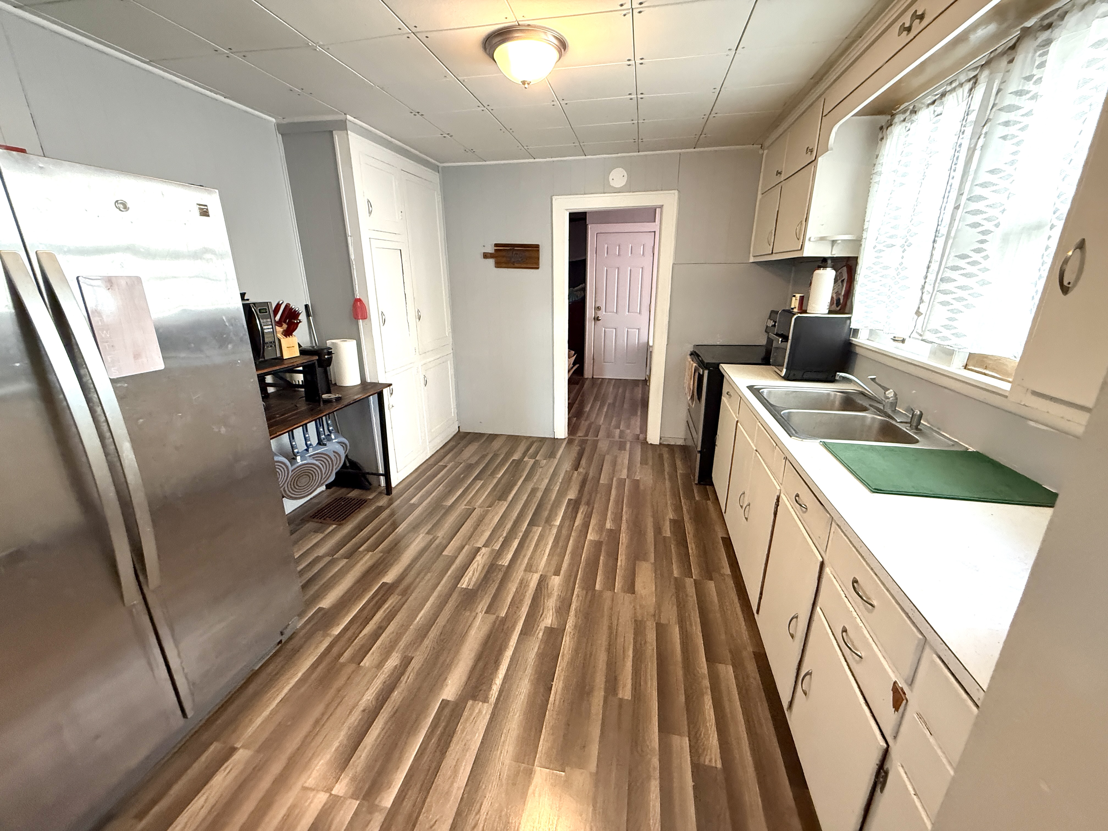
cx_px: 554
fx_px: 448
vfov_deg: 85.7
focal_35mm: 14
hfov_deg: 102.1
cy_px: 416
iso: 640
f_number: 2.2
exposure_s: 1/60
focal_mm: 2.22
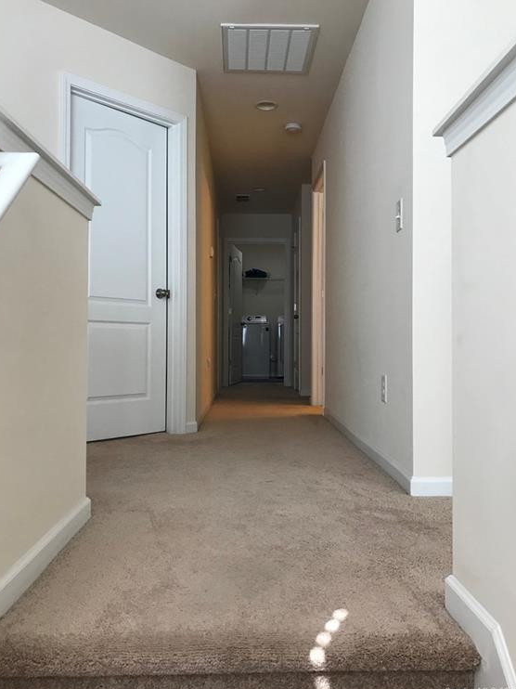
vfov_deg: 61.7
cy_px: 342
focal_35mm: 29
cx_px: 257
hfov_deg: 48.2
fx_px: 577
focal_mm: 3.99
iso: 25
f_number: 1.8
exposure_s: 1/30
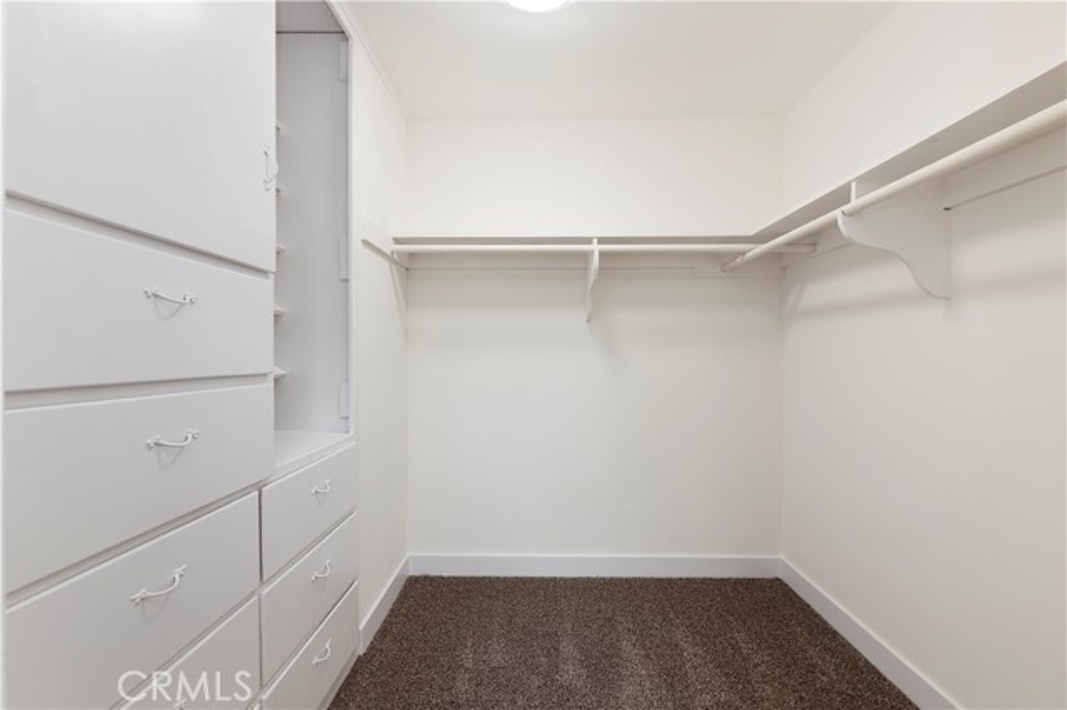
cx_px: 534
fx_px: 415
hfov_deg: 104.3
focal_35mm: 14
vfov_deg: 81.1
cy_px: 355
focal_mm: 14
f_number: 10
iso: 500
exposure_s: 1/13
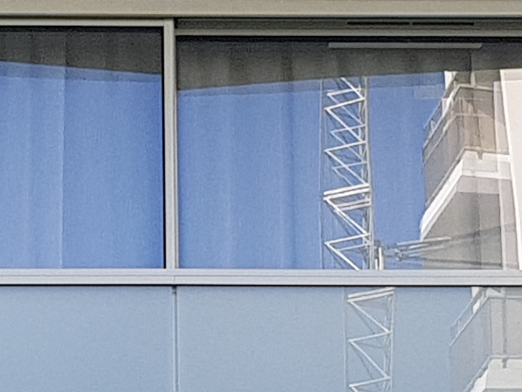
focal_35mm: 82
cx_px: 221
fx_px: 1237
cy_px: 245
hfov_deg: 23.8
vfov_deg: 18.0
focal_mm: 4.2
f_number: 1.7
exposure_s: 1/618
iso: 50
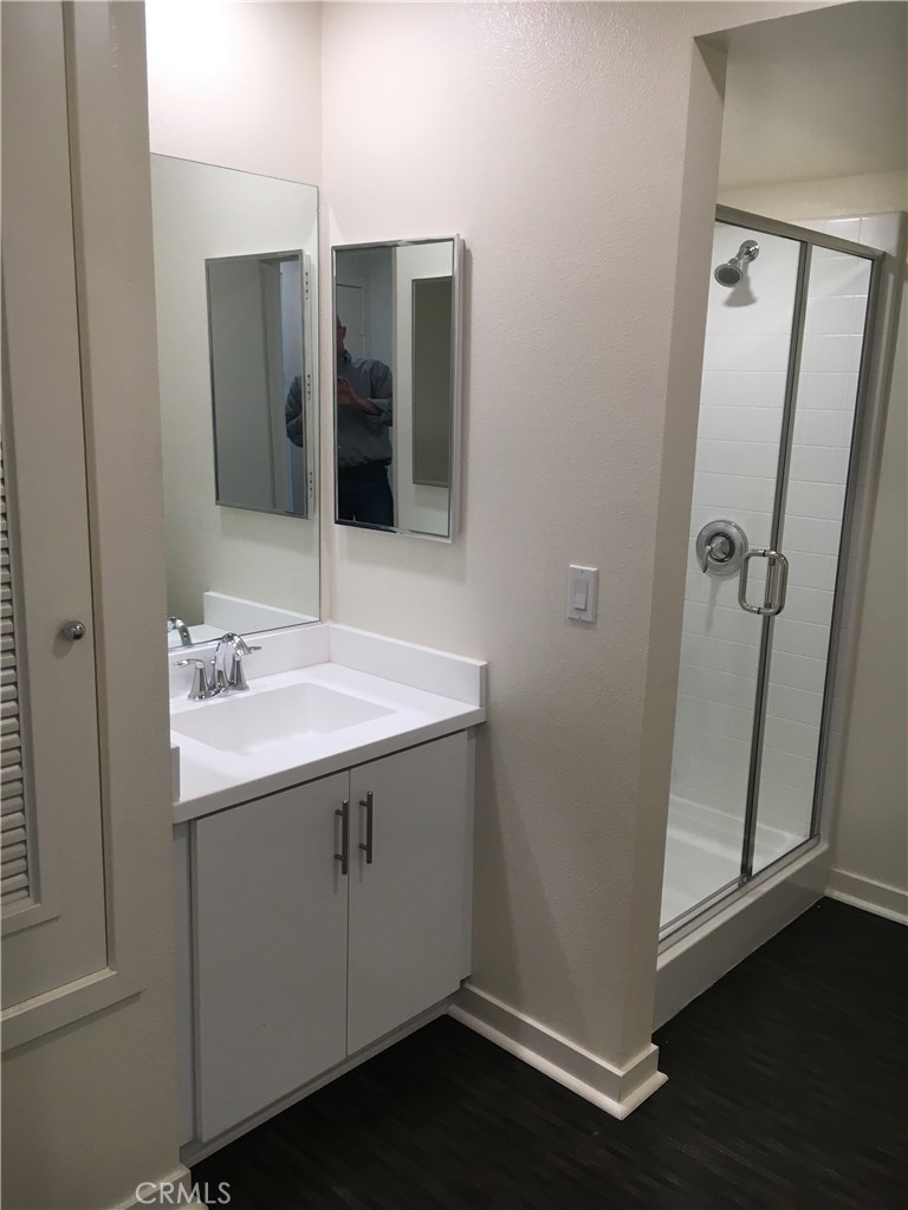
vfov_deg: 61.7
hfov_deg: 48.2
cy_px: 605
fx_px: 1014
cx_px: 454
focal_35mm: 29
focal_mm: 4.15
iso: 25
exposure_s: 1/30
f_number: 2.2
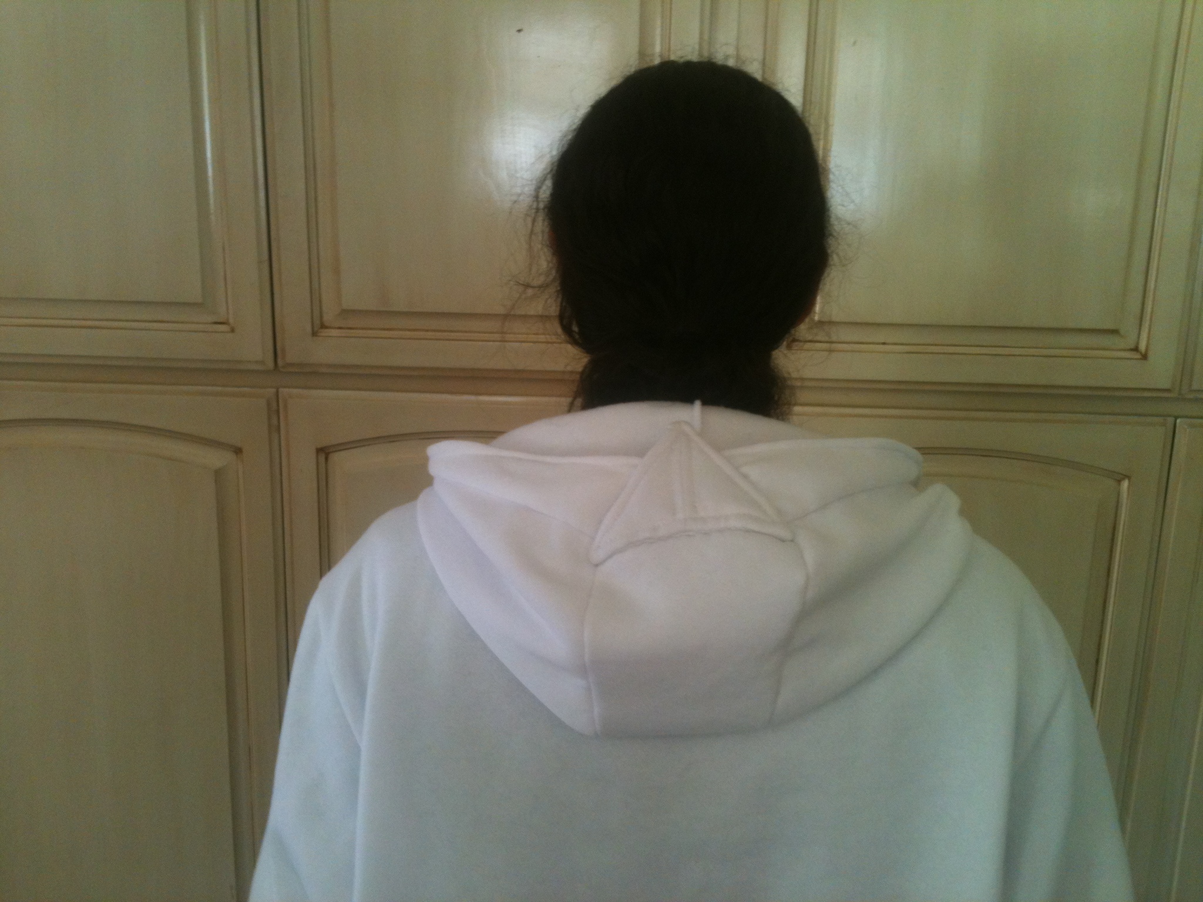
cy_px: 451
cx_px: 602
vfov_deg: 40.7
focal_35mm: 35
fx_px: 1216
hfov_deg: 52.6
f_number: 2.8
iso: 64
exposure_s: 1/17
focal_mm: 3.85
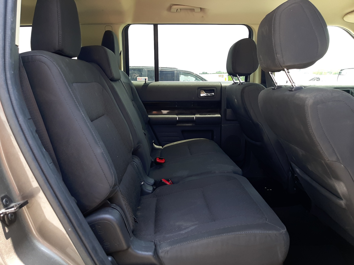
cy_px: 132
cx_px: 177
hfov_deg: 67.3
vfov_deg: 53.1
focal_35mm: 26
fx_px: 266
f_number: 1.7
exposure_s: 1/161
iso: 40
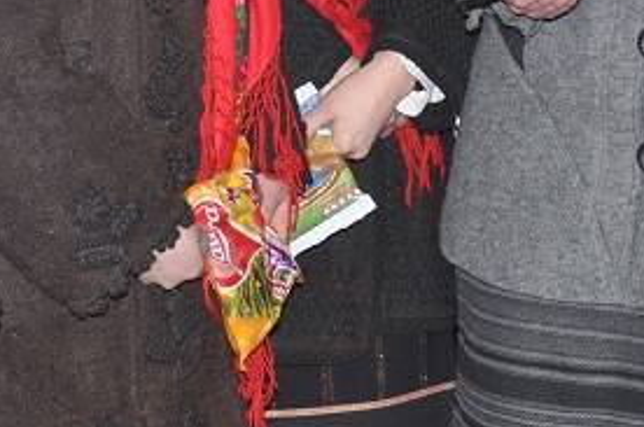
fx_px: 2625
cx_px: 413
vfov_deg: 9.2
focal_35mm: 147
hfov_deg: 14.0
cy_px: -88
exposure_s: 1/60
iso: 500
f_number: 4.2
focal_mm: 30
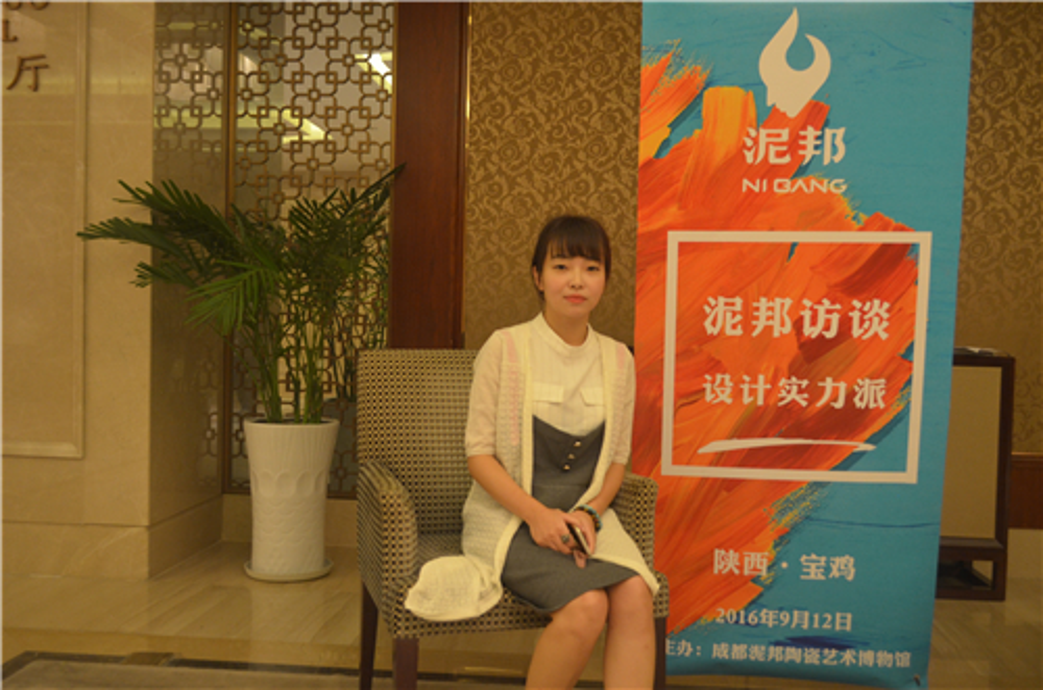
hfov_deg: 53.2
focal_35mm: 36
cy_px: 345
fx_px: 1041
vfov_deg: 36.7
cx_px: 522
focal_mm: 24
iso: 800
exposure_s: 1/30
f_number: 4
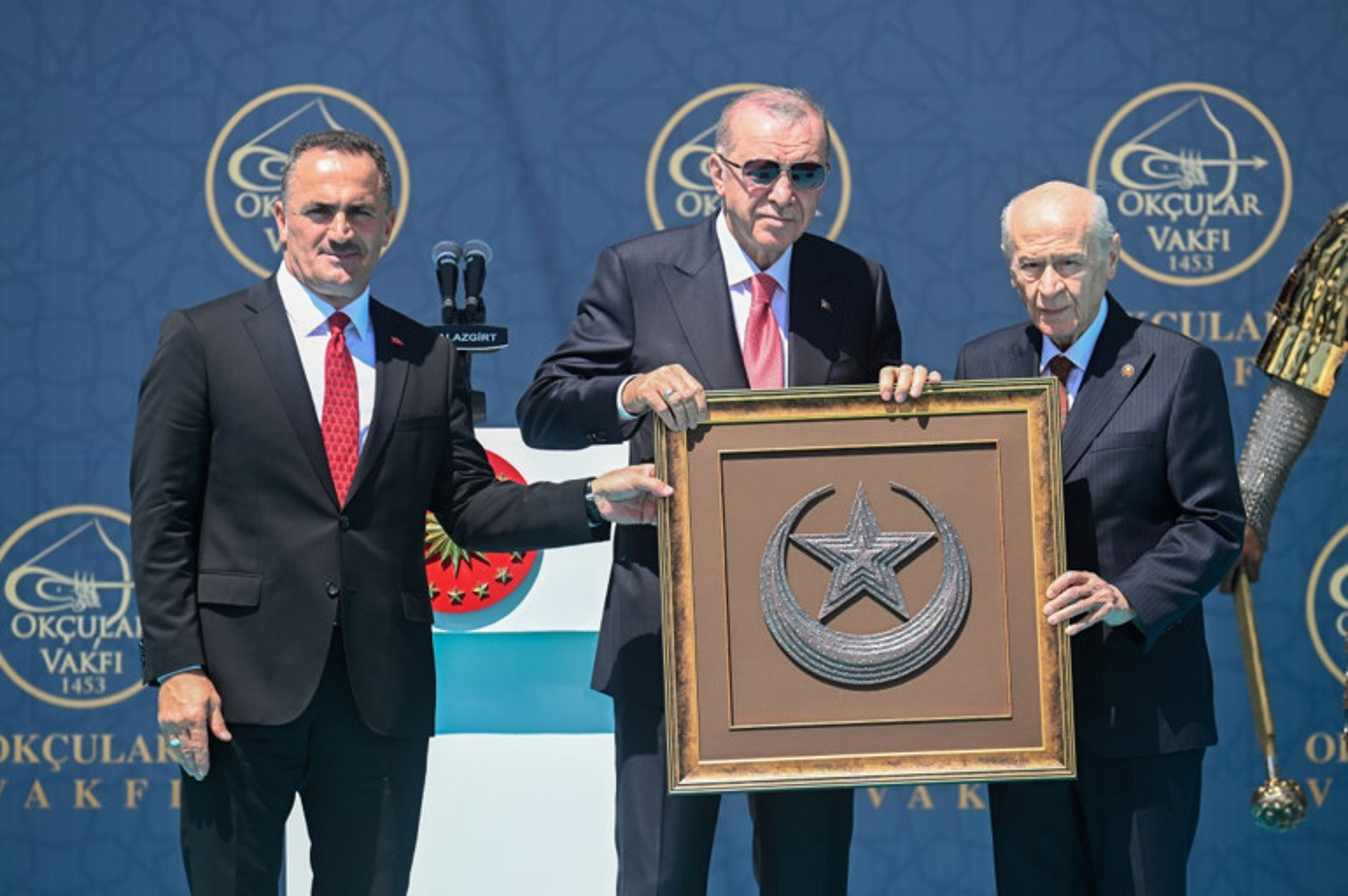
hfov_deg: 7.6
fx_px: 10101
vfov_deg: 5.1
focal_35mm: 270
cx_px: 674
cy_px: 448
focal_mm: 270
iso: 200
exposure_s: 1/640
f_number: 6.3
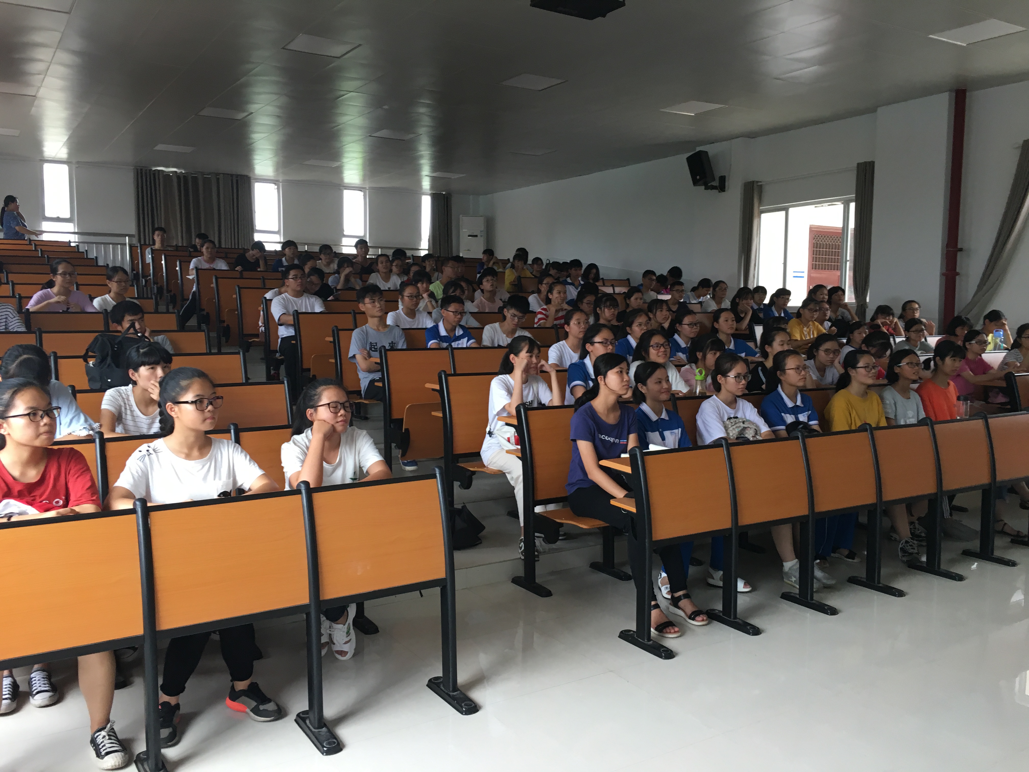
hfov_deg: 61.7
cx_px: 514
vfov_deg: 48.2
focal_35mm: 29
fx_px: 862
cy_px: 386
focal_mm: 4.15
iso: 40
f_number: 2.2
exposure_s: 1/33
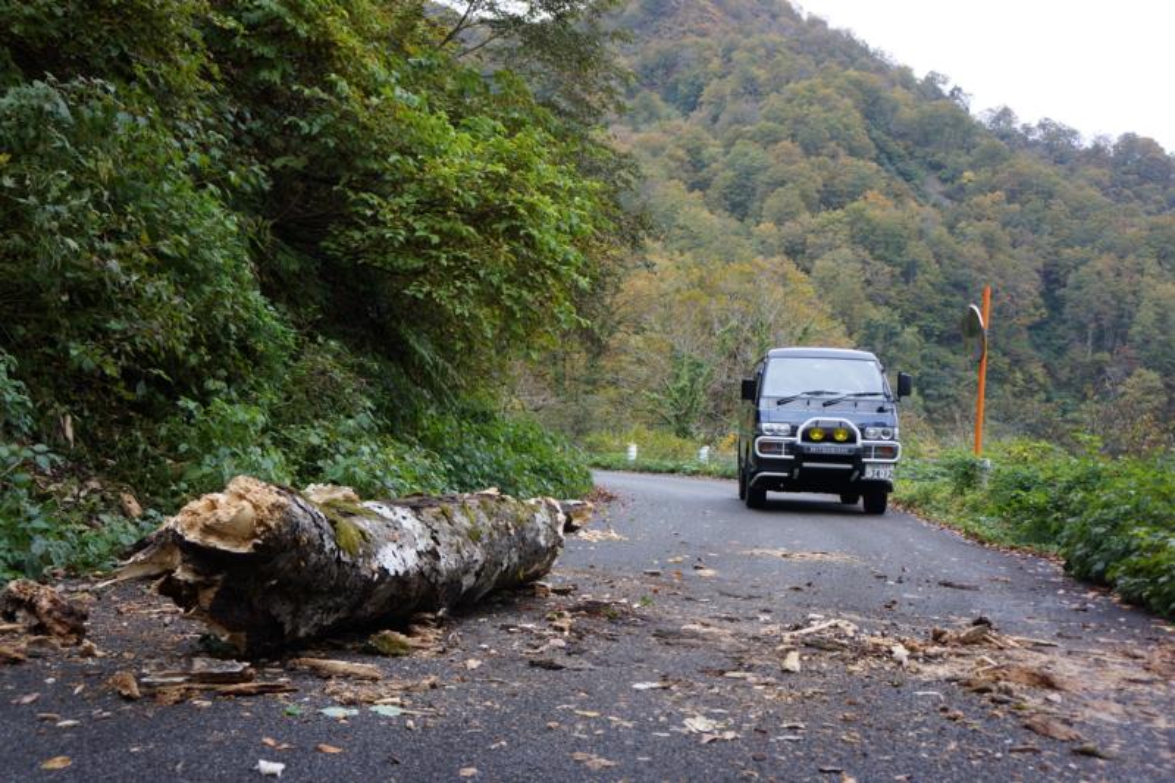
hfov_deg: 53.1
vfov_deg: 36.9
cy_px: 392
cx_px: 588
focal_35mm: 36
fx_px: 1175
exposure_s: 1/60
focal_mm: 24
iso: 200
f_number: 4
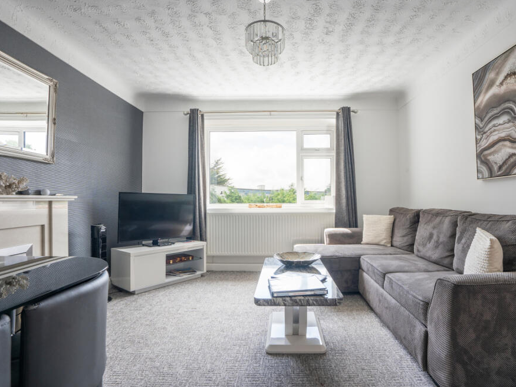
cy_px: 198
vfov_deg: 71.6
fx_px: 268
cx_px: 281
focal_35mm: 18
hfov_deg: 87.5
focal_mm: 16
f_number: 11
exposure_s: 1/250
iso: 400
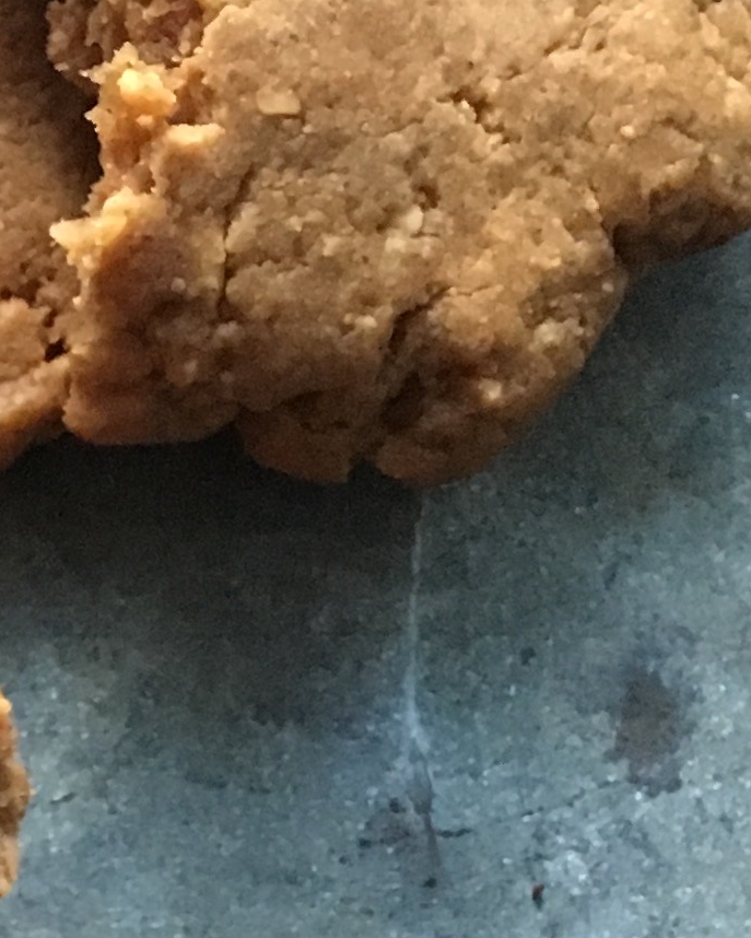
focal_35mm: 133
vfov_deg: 14.2
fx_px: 3693
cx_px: -868
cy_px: 1011
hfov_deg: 10.4
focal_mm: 4.15
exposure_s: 1/25
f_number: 2.2
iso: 200
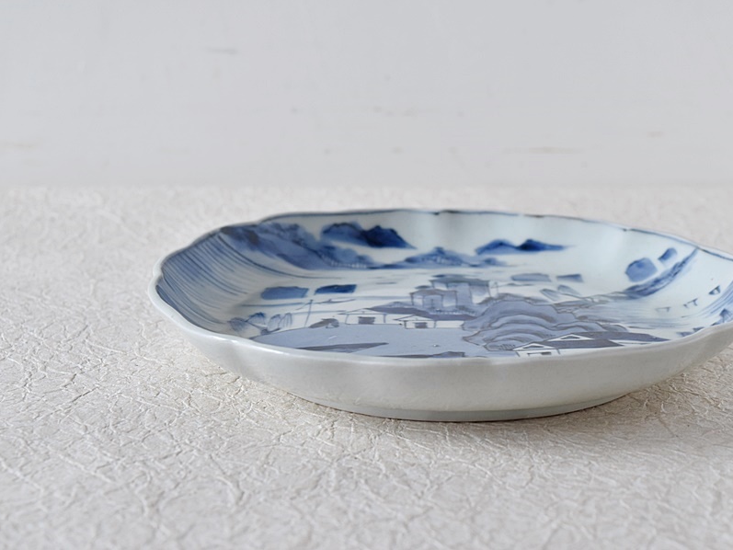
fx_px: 1896
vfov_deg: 16.5
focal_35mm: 90
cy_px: 275
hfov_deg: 21.9
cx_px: 398
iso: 400
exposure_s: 1/5
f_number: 8
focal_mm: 55
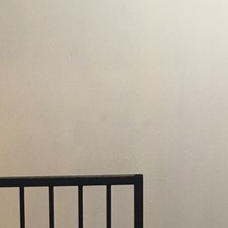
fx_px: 768
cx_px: 115
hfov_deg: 16.9
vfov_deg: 16.9
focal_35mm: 103
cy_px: 116
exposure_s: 1/15
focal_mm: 4.15
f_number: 2.2
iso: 25
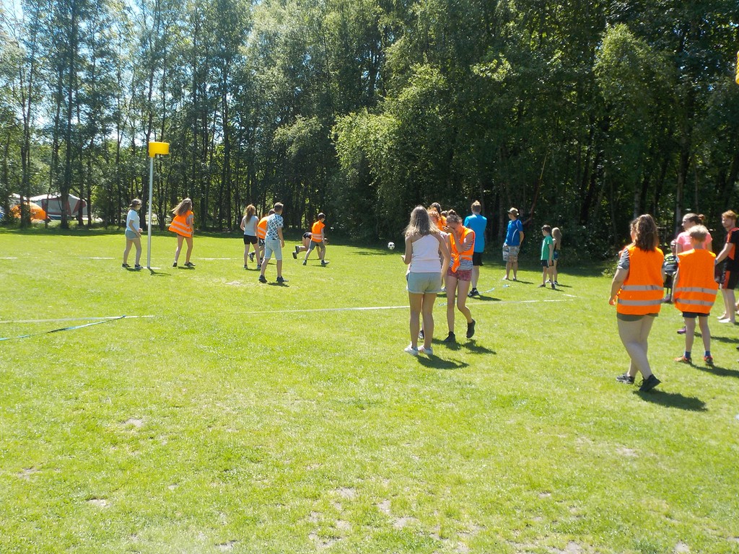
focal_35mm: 38
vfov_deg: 37.7
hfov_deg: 49.0
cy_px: 277
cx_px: 370
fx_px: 811
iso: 125
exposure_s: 1/500
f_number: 3.7
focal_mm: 5.2
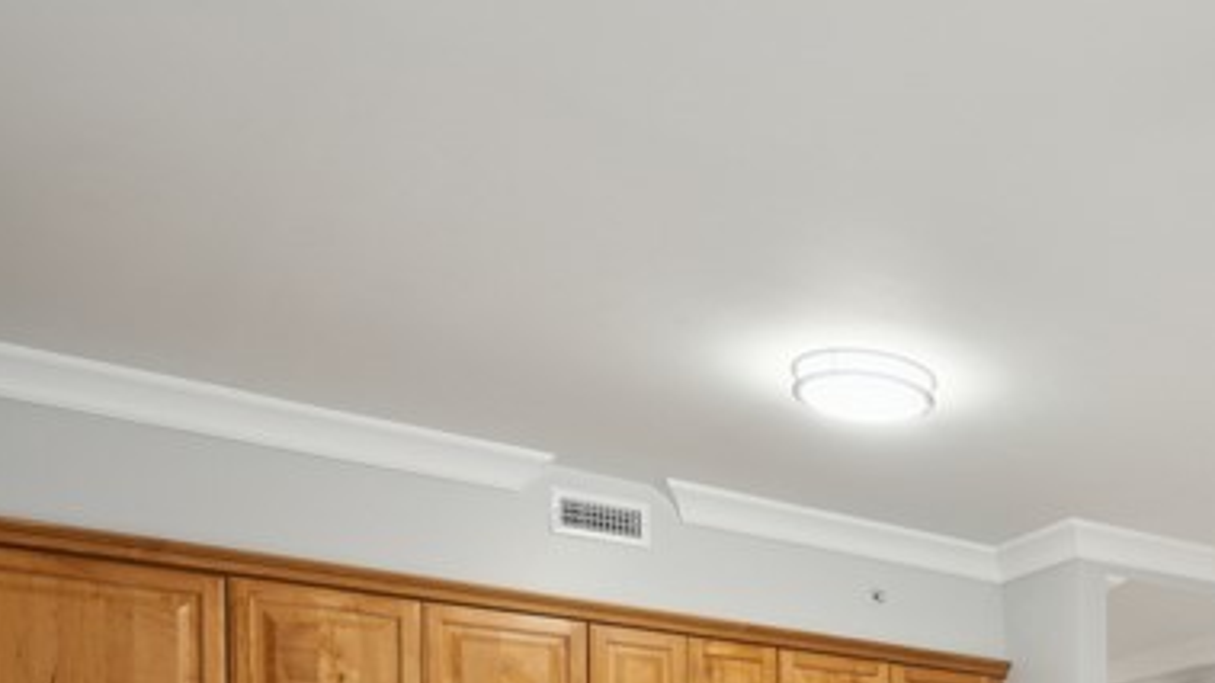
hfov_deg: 42.0
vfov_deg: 23.6
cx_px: 1209
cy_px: 972
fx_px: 1353
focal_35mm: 42
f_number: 8
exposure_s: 1/13
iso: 400
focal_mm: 14
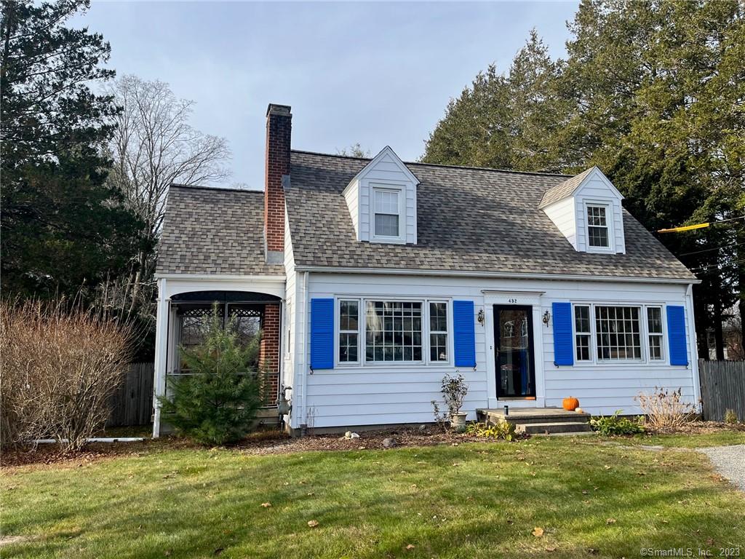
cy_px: 280
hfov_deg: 67.3
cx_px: 372
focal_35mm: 26
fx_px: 560
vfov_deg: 53.1
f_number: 1.6
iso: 50
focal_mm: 5.1
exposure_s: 1/1623
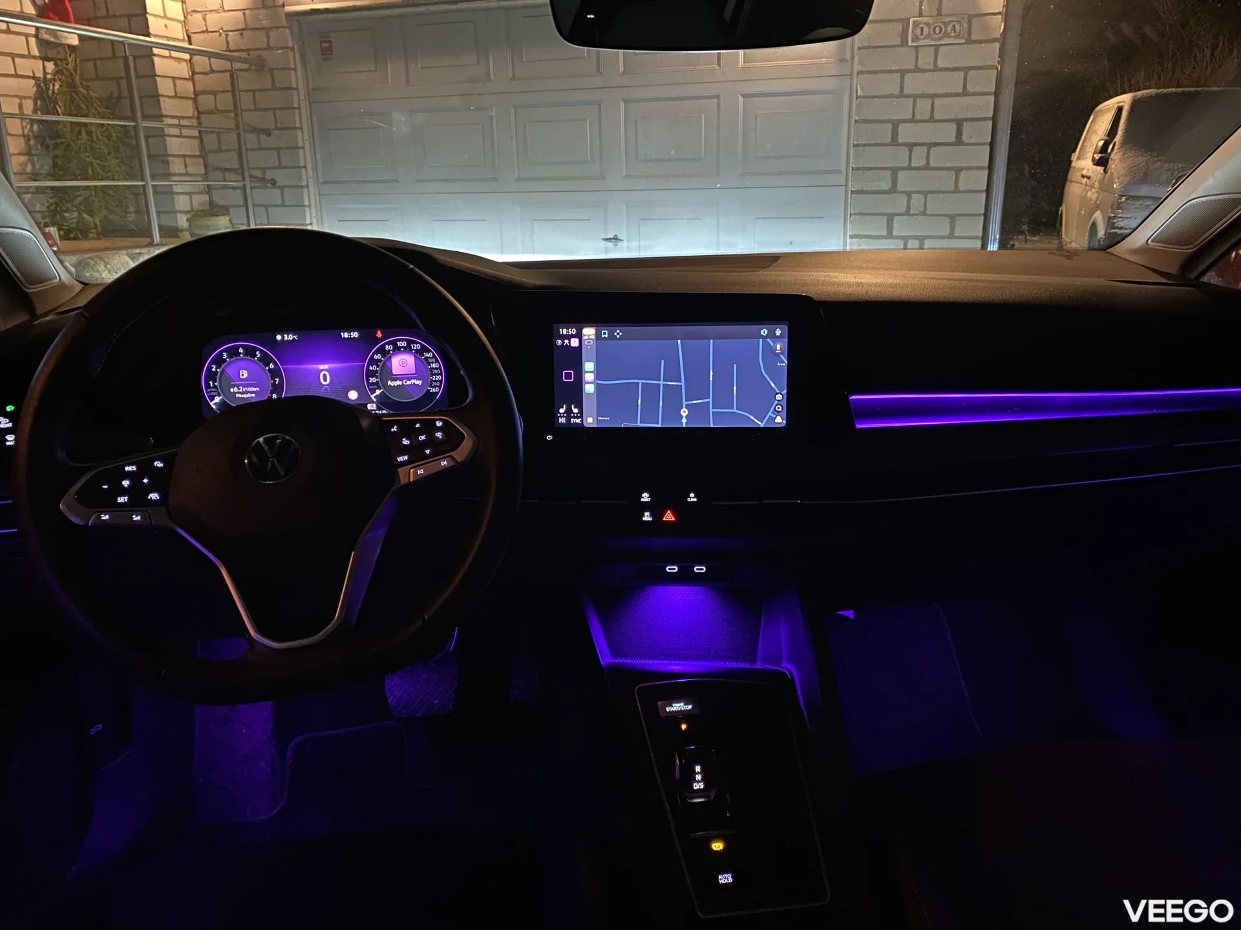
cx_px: 620
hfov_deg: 67.3
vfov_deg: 53.1
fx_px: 932
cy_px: 465
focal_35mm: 26
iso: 500
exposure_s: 1/8
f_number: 1.8
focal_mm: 4.25
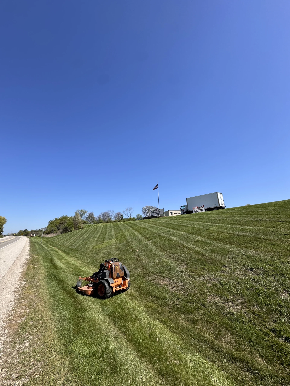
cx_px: 145
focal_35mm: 14
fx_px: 156
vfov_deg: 102.1
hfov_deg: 85.7
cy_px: 193
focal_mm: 2.22
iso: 50
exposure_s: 1/1832
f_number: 2.2
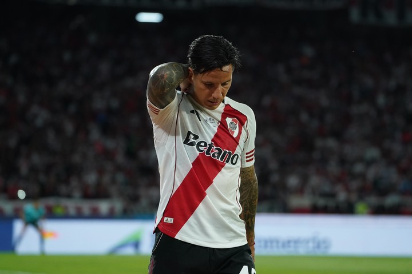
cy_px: 137
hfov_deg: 8.8
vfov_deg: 5.8
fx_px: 2689
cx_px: 206
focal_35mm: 235
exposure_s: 1/1000
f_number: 5.6
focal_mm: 235
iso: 5000
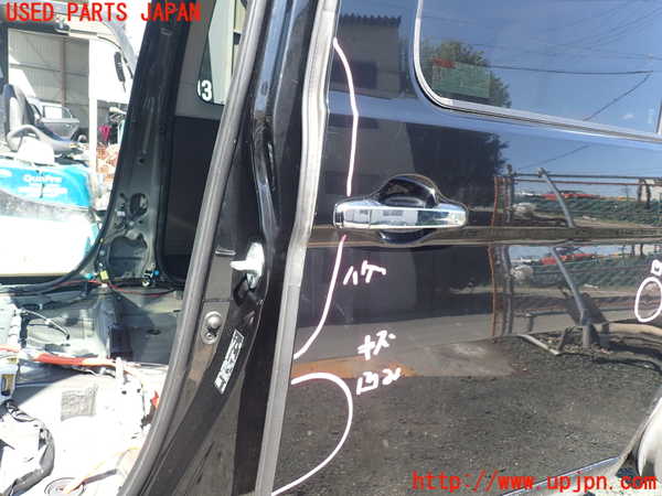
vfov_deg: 54.9
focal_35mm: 25
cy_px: 248
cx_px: 331
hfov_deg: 69.4
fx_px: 478
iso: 100
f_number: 2.8
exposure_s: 1/200
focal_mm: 4.5
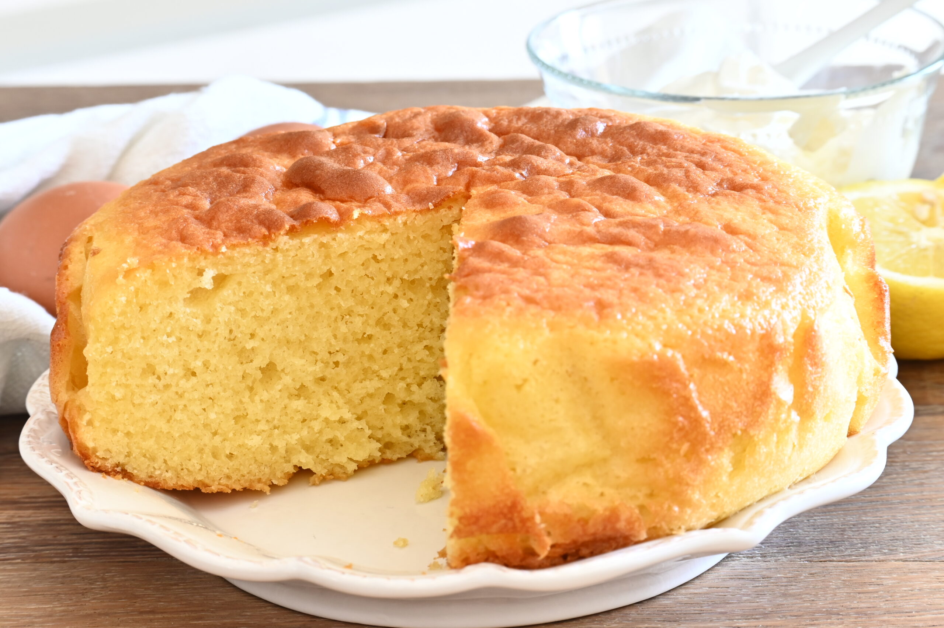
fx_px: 3092
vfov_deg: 11.6
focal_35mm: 118
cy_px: 314
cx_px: 472
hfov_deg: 17.4
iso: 200
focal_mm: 79
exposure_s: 1/2.5
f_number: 11
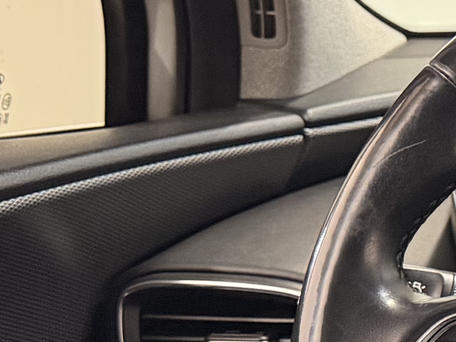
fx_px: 1686
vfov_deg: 11.5
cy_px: 340
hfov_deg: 13.5
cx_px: 865
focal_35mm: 128
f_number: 1.78
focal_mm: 6.76
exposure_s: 1/50
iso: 320
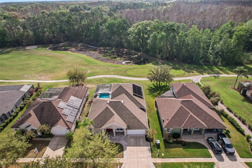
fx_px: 154
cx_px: 126
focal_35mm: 22
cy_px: 84
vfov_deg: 57.2
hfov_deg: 78.6
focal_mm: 8.4
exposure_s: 1/1600
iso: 400
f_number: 2.8
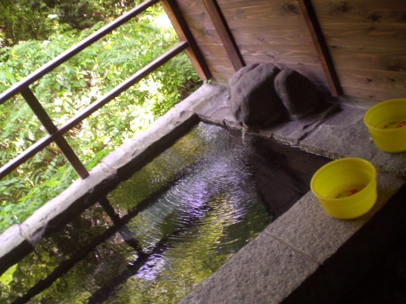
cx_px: 203
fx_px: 446
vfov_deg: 37.7
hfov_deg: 49.0
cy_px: 152
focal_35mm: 38
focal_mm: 6.3
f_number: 3.1
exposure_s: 1/60
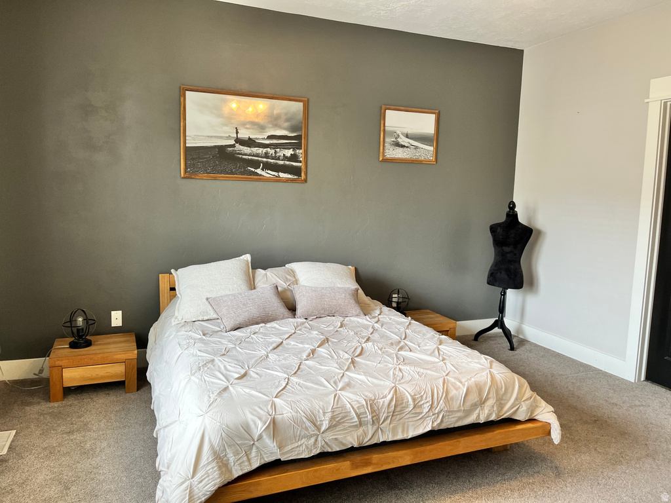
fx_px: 504
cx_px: 336
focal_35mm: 26
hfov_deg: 67.3
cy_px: 252
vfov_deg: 53.1
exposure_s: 1/60
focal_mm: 5.1
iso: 80
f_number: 1.6
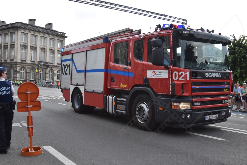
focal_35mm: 36
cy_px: 82
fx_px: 247
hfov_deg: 53.2
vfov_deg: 36.8
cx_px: 124
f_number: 7.1
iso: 100
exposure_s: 1/200
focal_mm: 24
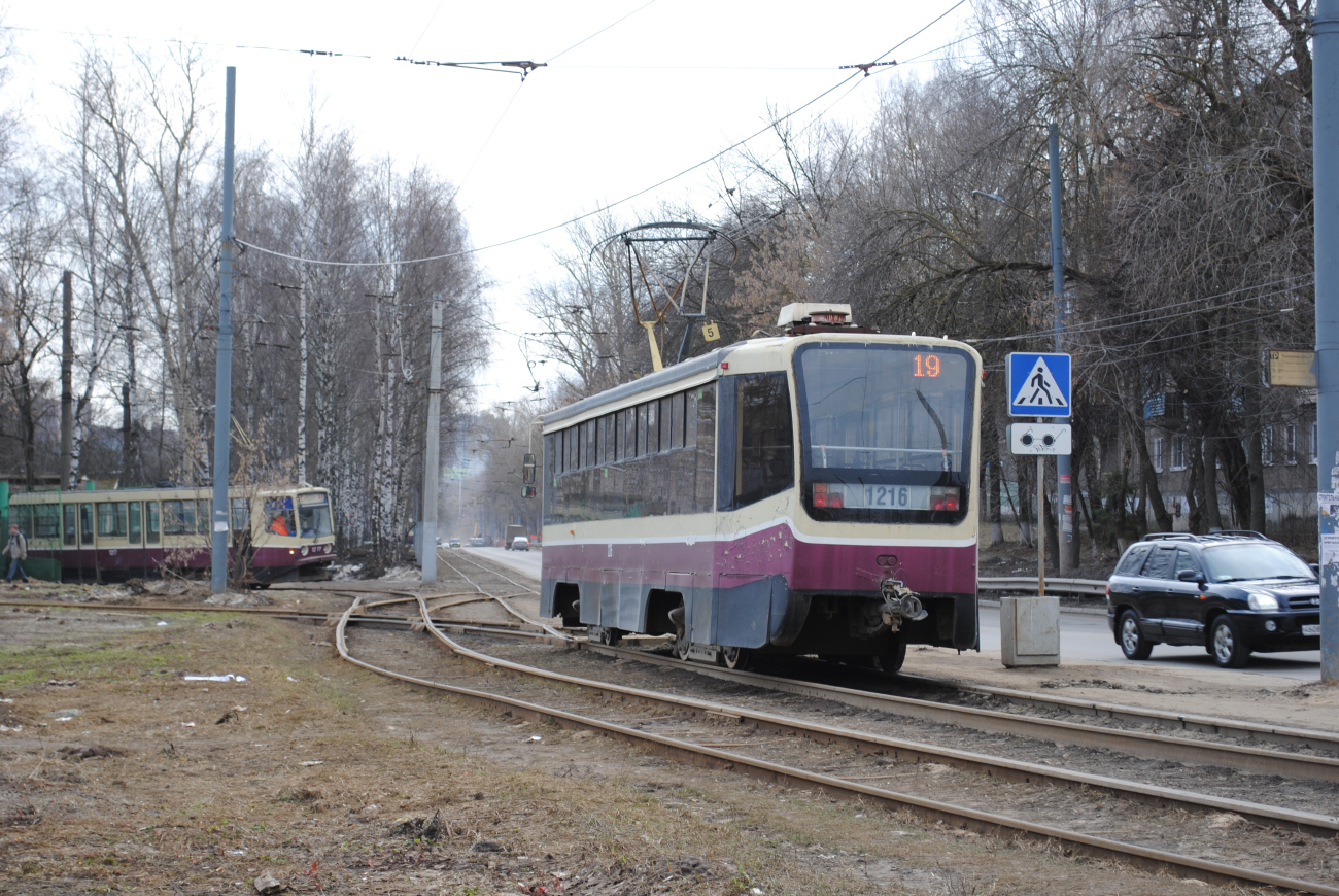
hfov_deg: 27.0
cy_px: 448
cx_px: 670
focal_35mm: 75
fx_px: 2793
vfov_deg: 18.2
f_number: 6.3
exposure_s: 1/160
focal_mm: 50
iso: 100
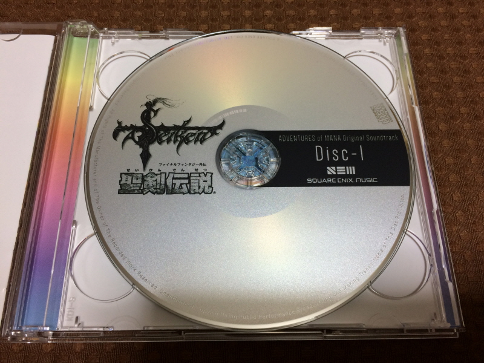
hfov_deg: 61.7
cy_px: 182
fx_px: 405
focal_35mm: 29
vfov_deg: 48.2
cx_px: 242
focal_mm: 4.15
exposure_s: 1/30
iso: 80
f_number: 2.2
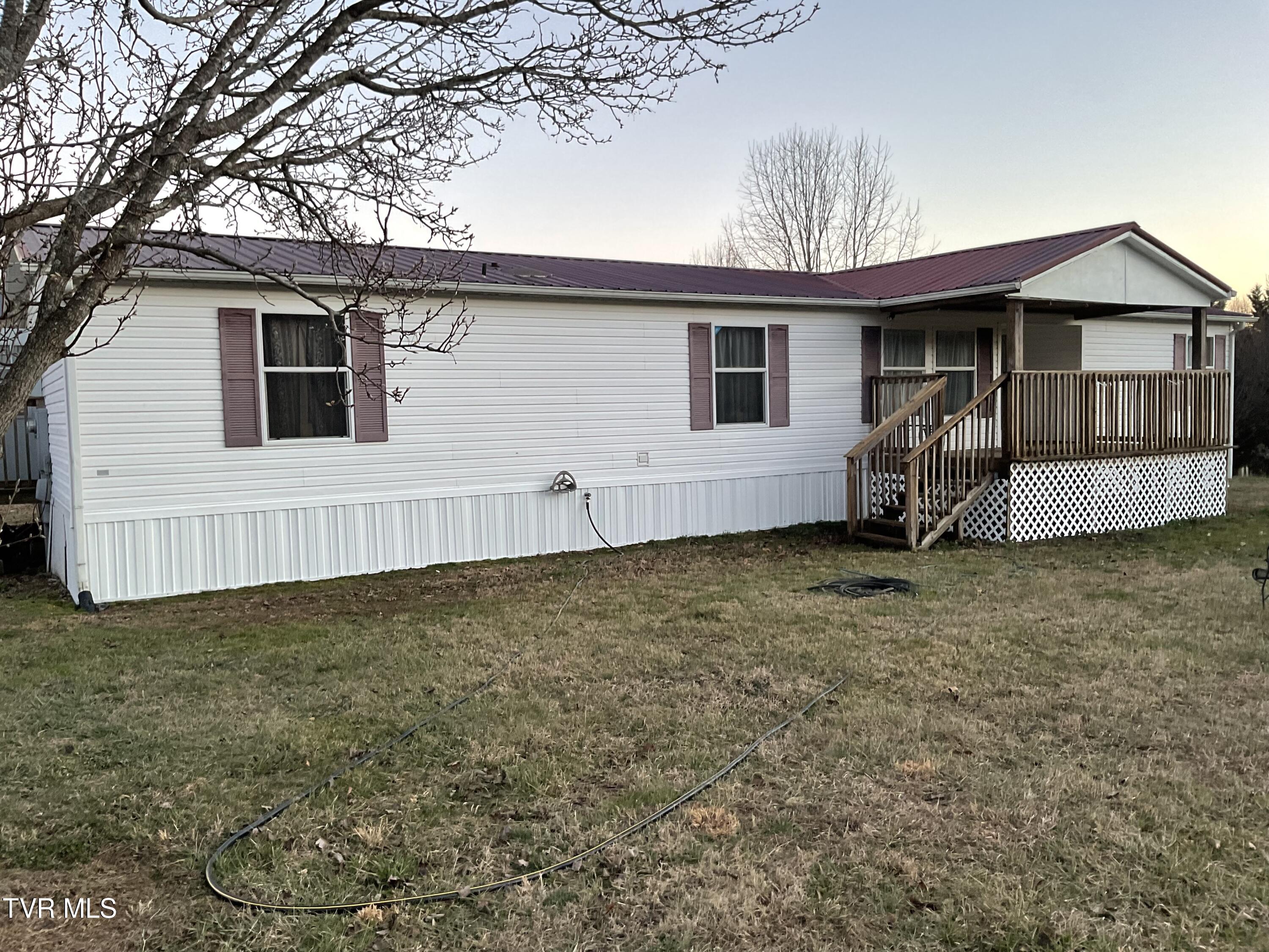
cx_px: 634
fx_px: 1063
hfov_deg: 61.7
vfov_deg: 48.2
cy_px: 476
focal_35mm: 29
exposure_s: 1/120
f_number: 1.8
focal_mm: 3
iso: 64
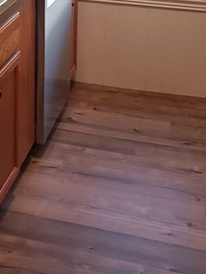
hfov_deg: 20.5
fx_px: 555
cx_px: 10
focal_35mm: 70
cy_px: -40
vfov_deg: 25.4
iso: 160
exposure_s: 1/60
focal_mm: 4.3
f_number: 2.4
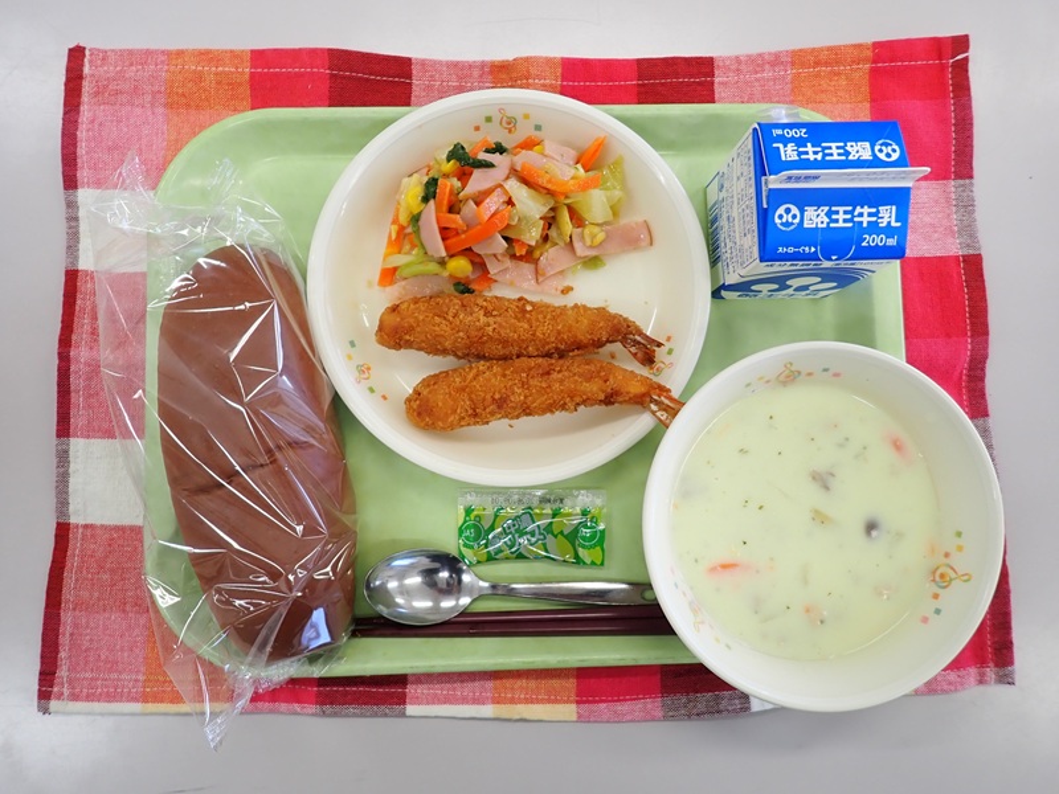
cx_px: 530
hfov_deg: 69.4
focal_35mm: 25
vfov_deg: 54.9
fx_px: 765
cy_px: 397
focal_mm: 4.5
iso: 100
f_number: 2
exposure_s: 1/125
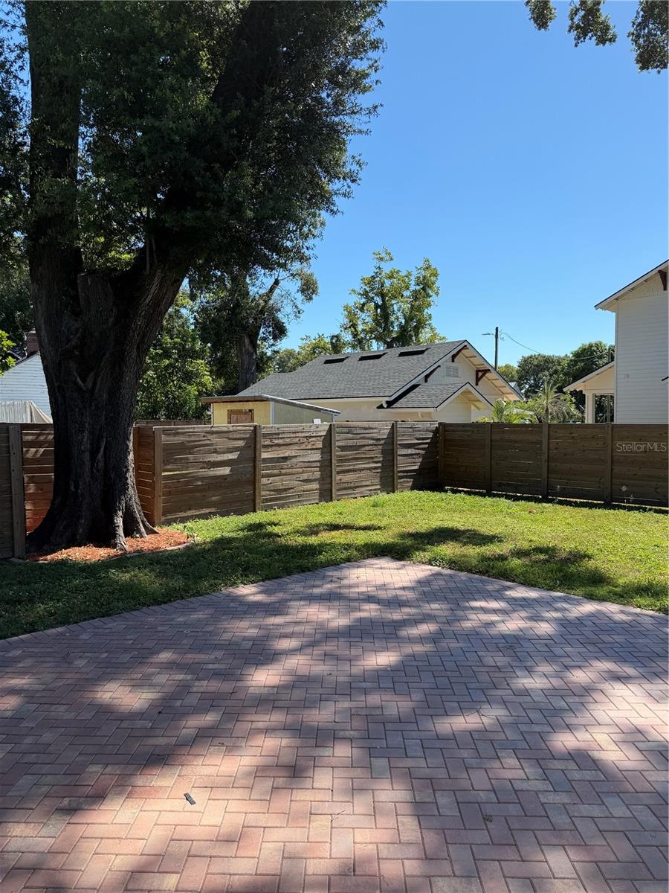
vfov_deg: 71.6
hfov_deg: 56.8
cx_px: 334
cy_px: 446
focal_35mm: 24
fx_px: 618
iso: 80
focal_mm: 6.76
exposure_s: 1/3145
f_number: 1.78
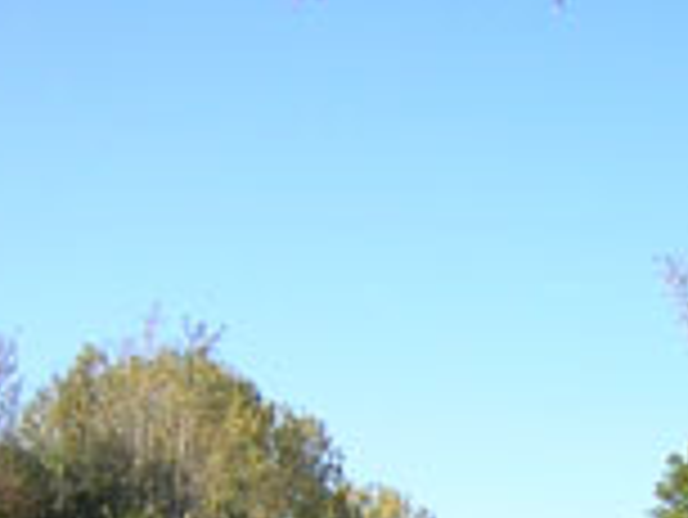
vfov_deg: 13.5
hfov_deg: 18.3
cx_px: 585
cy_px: 649
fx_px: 2108
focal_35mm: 106
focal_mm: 4.7
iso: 100
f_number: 2.6
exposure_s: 1/517
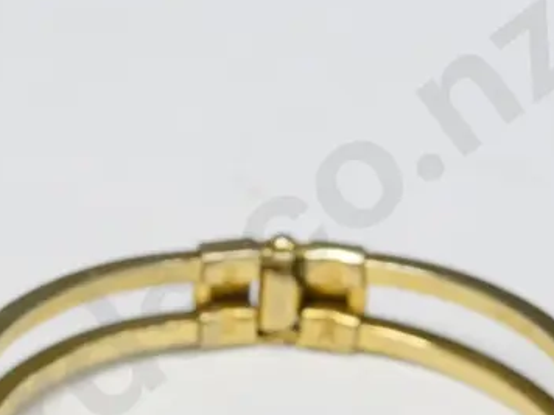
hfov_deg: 5.7
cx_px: -72
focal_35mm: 345
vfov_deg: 4.3
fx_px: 5521
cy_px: 505
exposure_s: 1/250
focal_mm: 60
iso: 3200
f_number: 5.6
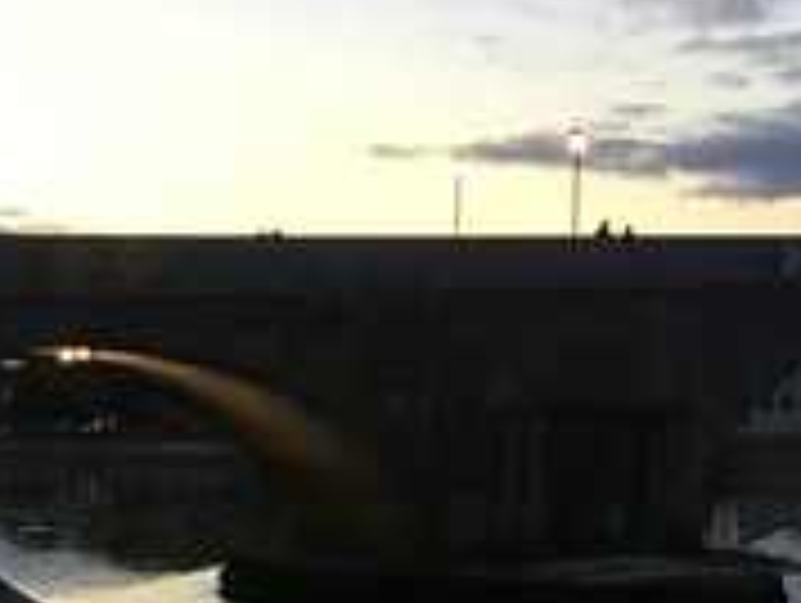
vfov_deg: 14.4
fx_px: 2363
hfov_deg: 17.4
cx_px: 1195
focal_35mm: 102
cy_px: 54
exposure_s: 1/33
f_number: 2.4
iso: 160
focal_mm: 3.3
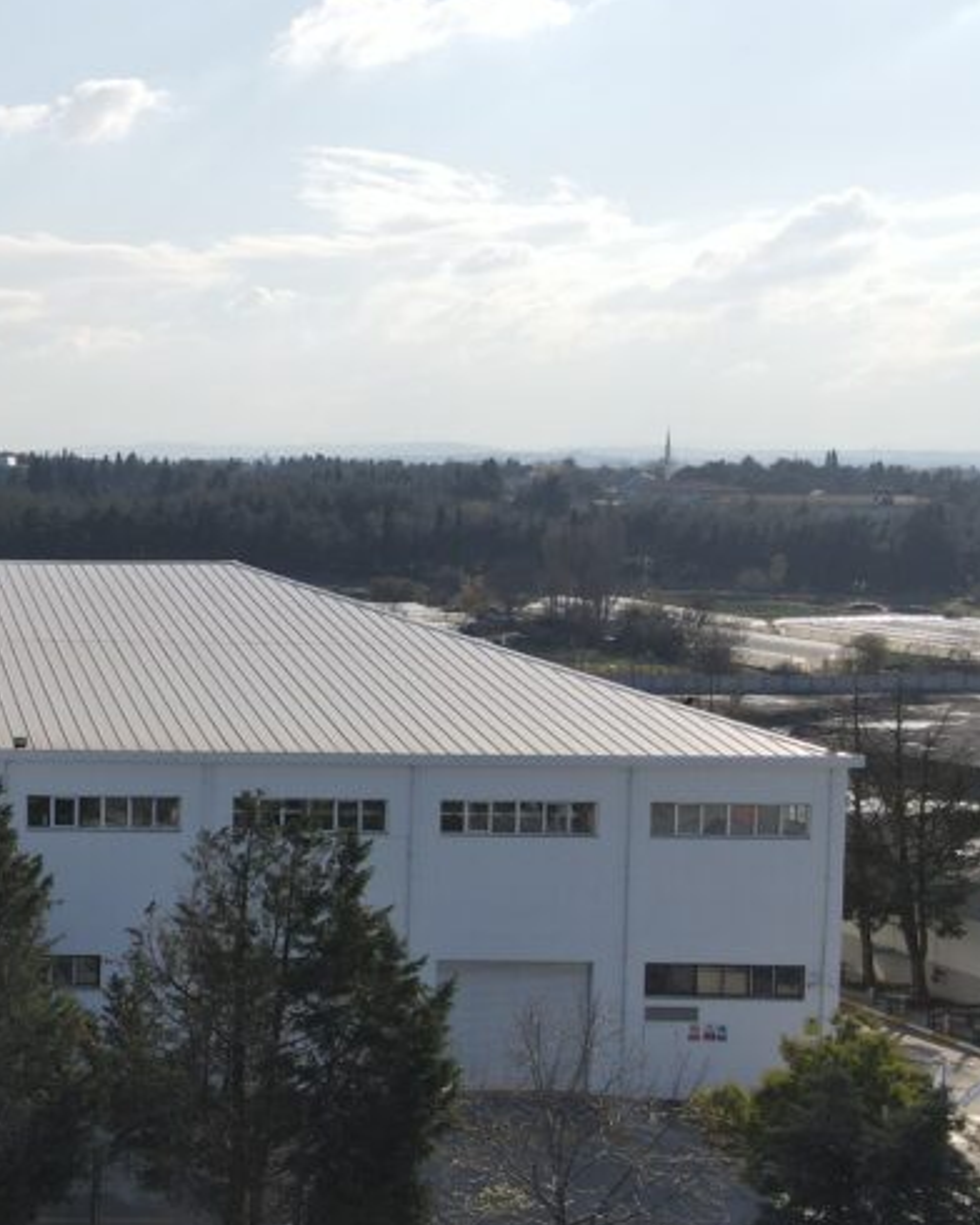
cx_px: -270
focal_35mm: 49
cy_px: 585
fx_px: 1777
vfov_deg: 38.0
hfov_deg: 26.5
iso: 100
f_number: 2.8
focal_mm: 4.5
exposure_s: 1/1250
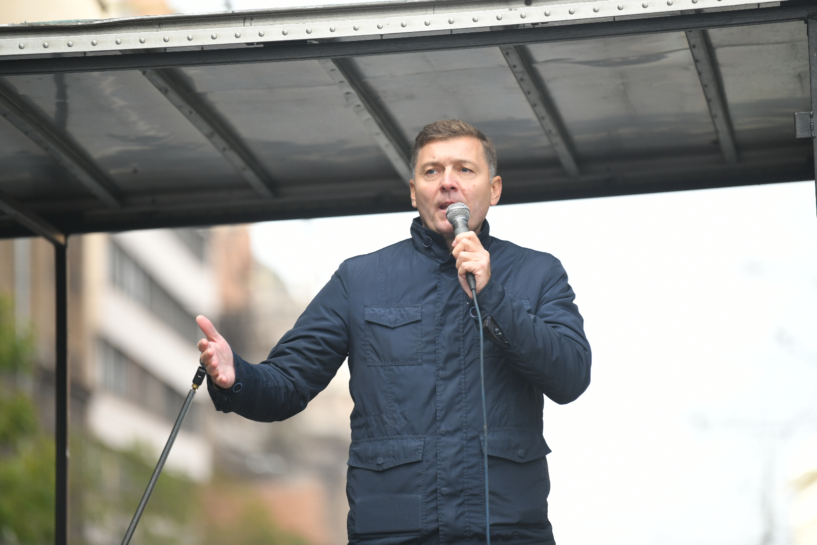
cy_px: 272
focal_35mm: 180
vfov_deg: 7.6
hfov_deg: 11.4
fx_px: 4085
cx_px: 408
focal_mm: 180
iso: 800
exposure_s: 1/2000
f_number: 2.8
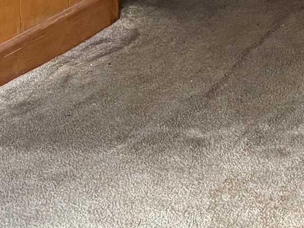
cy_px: -286
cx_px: 538
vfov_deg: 10.1
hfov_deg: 13.6
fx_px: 1150
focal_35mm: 131
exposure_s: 1/60
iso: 640
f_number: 1.78
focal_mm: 6.76
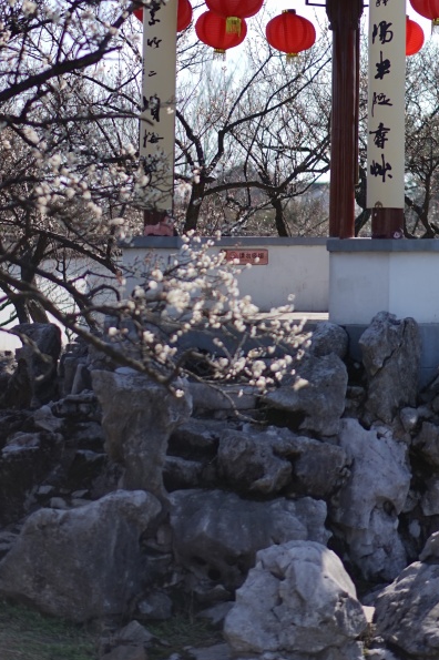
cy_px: 18
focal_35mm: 111
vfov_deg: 18.0
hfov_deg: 12.2
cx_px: 432
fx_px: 2033
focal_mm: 55
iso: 50
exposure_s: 1/2000
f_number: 1.8
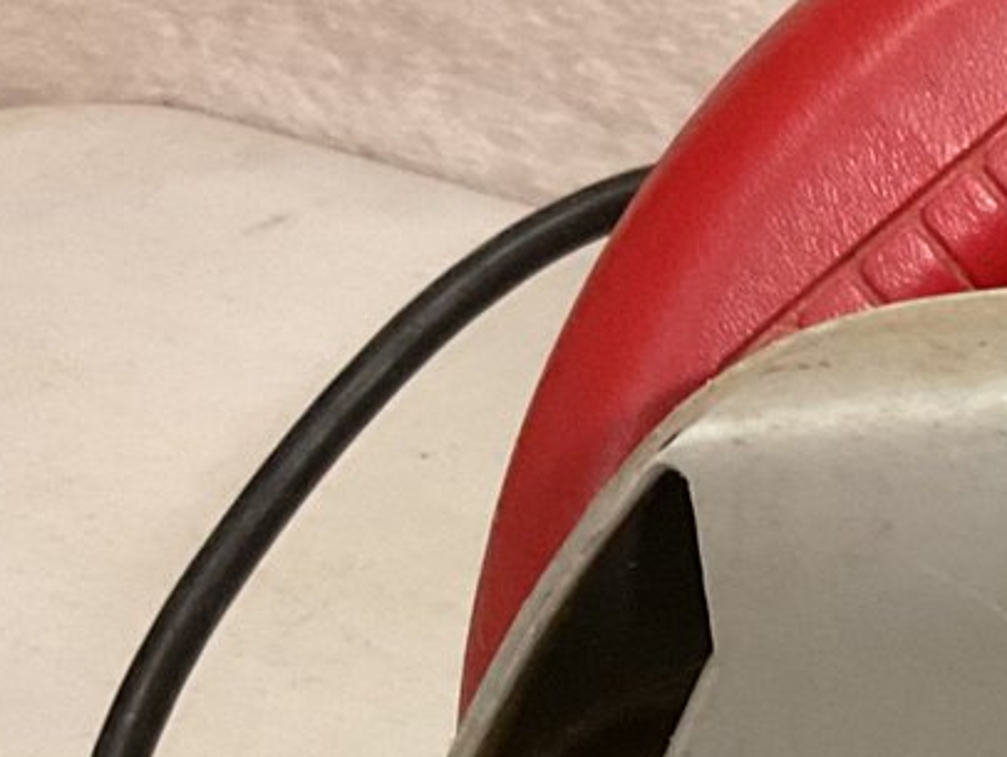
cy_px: 1026
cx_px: 1484
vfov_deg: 13.2
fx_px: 3144
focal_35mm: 108
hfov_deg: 16.6
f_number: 1.8
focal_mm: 3
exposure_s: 1/30
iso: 320
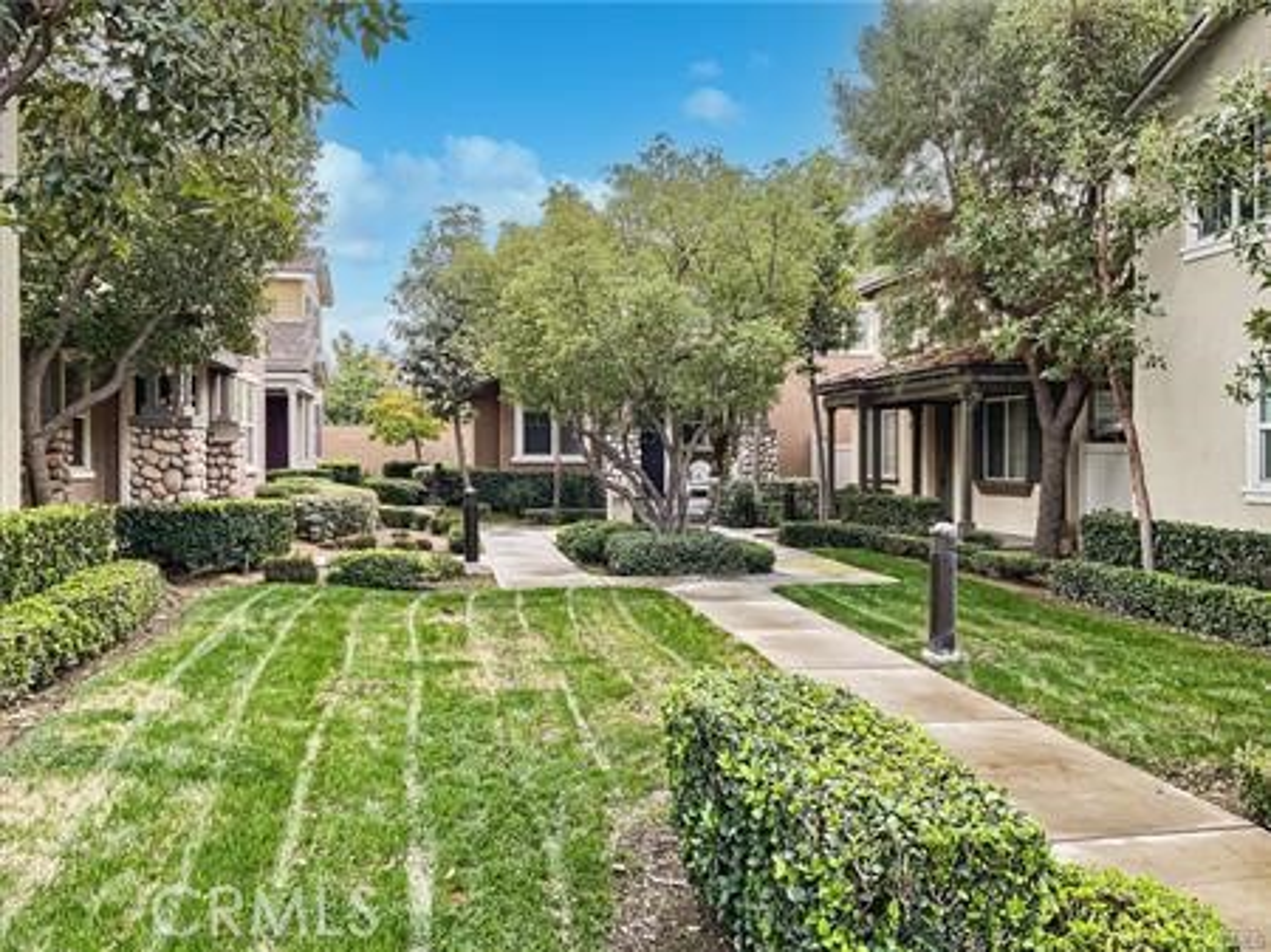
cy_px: 476
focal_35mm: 29
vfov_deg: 48.2
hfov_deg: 61.7
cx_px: 636
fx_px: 1064
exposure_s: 1/222
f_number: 1.8
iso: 16
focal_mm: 3
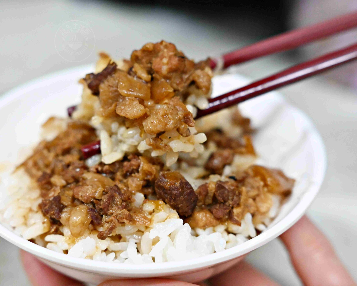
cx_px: 161
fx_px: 898
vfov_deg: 18.1
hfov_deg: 22.5
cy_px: 143
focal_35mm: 85
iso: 2800
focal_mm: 50
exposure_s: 1/200
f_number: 3.2
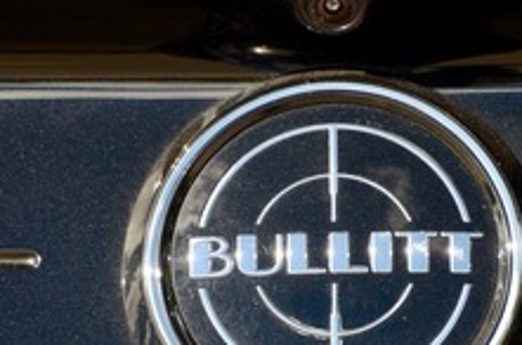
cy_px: 271
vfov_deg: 2.5
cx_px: 338
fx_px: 7865
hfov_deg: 3.8
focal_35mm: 544
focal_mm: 200
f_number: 5.6
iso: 800
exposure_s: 1/2000
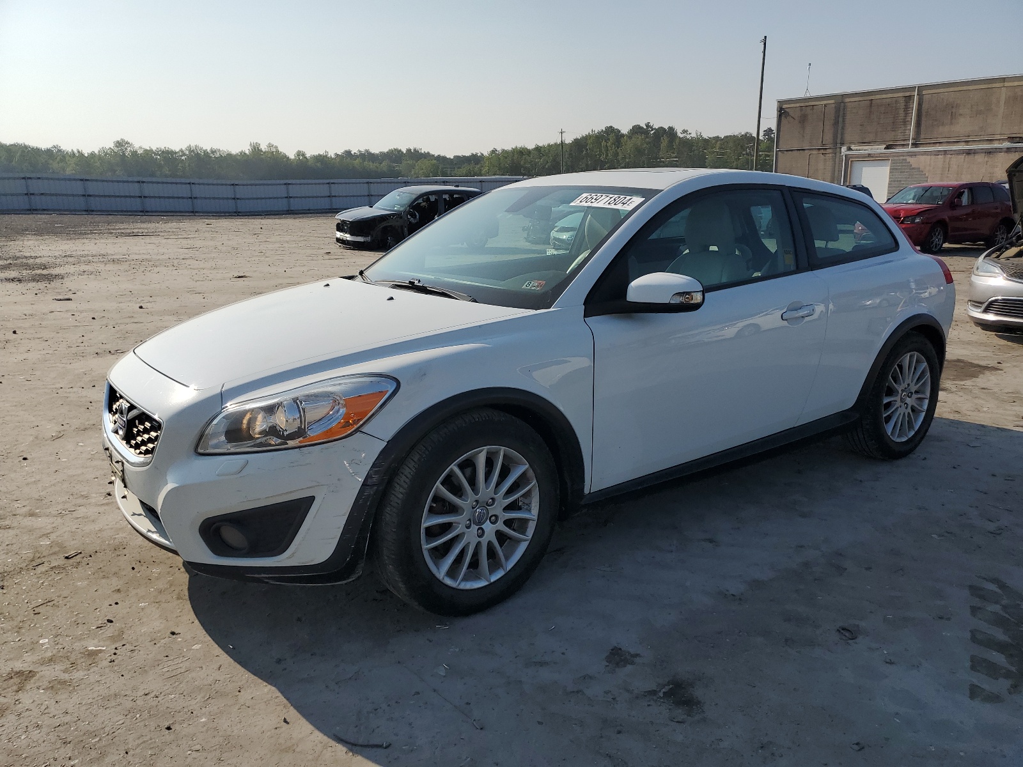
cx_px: 512
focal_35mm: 26
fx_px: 768
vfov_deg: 53.1
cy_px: 384
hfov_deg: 67.3
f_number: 1.5
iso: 50
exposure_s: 1/5000
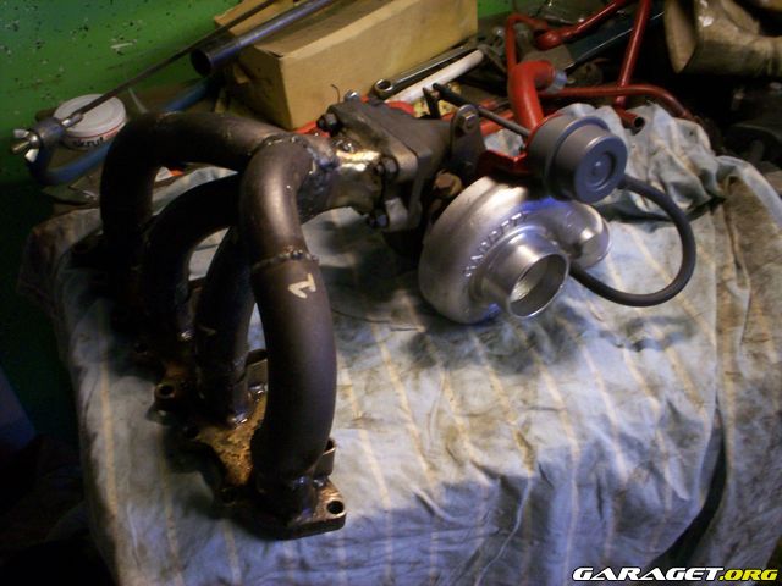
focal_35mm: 36
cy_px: 293
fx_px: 813
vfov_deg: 39.7
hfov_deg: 51.4
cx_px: 391
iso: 200
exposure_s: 1/8
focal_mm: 6
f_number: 4.5
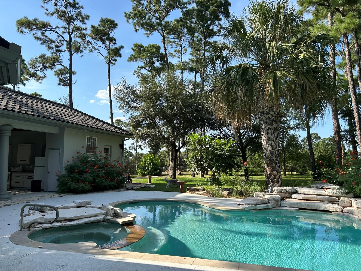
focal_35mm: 26
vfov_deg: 53.1
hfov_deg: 67.3
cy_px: 136
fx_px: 271
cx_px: 180
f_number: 1.5
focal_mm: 5.7
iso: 50
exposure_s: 1/1779
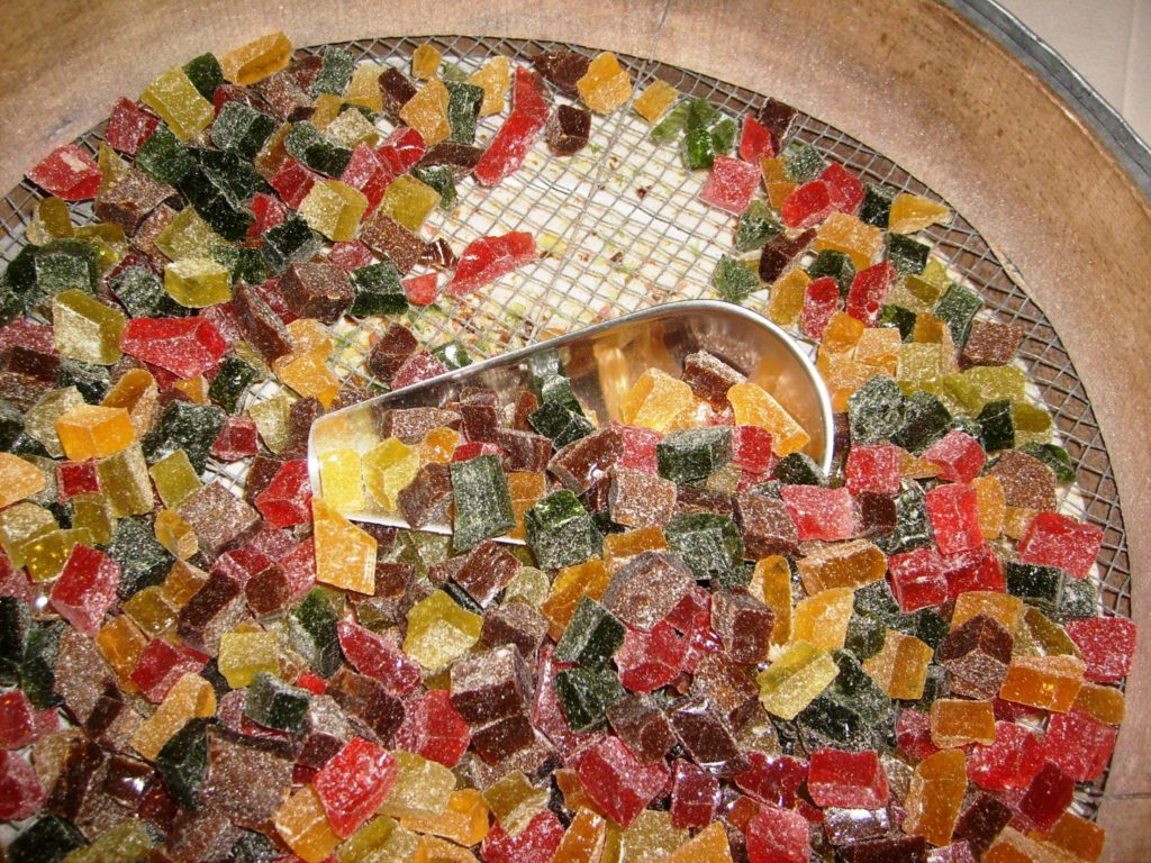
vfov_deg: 40.7
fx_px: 1164
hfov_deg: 52.6
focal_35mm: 35
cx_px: 576
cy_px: 432
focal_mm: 5.8
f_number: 2.8
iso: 100
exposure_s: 1/45
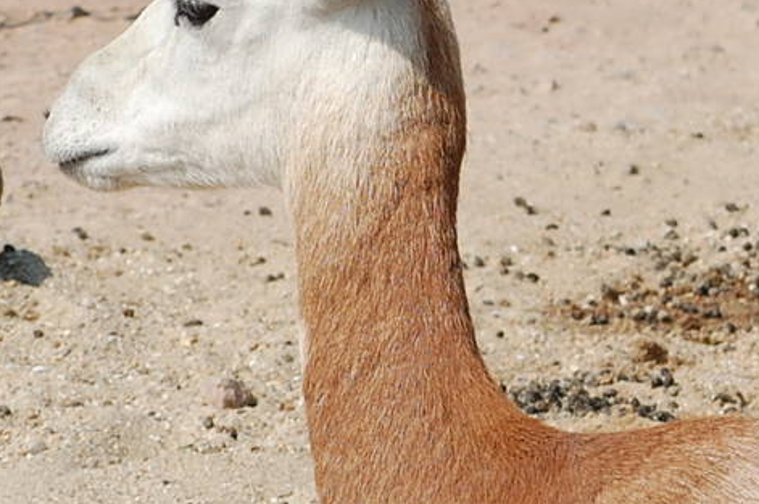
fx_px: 10187
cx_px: 922
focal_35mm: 484
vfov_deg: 2.8
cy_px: 139
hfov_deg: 4.3
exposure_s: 1/800
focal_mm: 95
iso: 200
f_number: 7.1
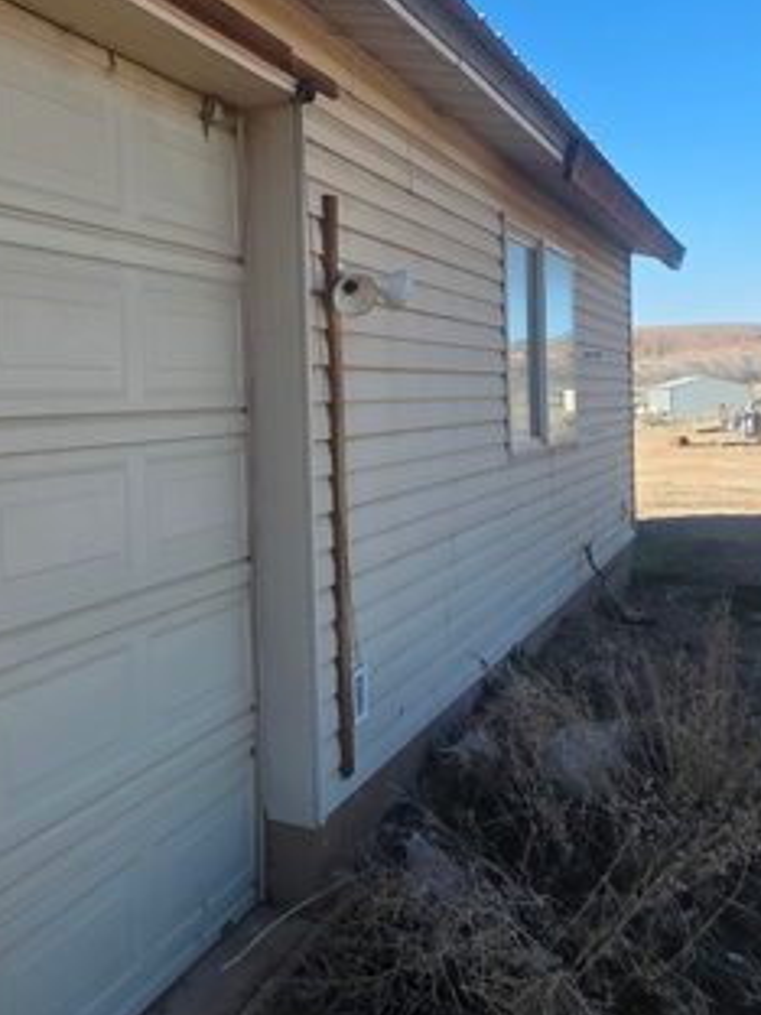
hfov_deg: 39.4
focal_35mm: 32
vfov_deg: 56.4
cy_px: 403
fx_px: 938
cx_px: 16
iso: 40
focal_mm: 2.2
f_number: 1.9
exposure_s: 1/1199
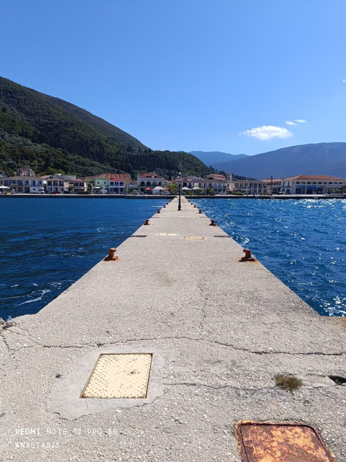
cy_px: 231
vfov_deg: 71.6
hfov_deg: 56.8
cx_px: 173
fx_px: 320
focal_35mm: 24
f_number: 1.88
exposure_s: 1/2198
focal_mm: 5.59
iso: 55
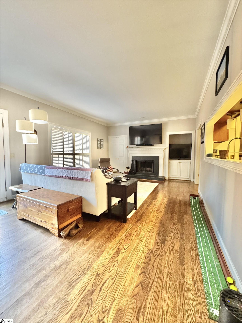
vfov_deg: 102.1
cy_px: 162
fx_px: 130
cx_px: 121
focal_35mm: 14
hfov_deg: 85.7
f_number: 2.2
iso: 800
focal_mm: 2.22
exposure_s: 1/60
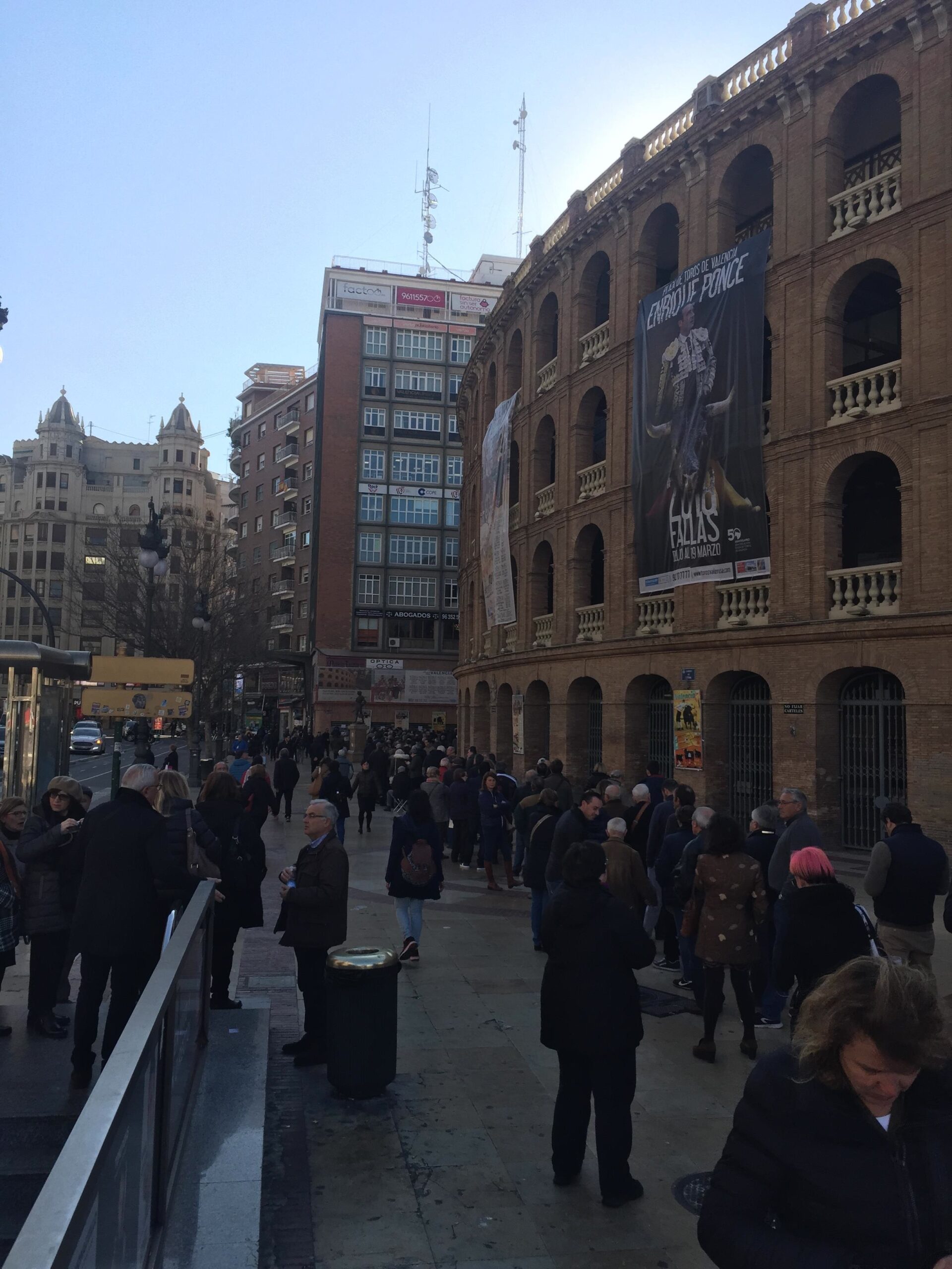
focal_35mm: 29
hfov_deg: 48.2
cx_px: 476
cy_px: 634
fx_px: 1063
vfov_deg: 61.7
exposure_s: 1/1647
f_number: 2.2
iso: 32
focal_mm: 4.15
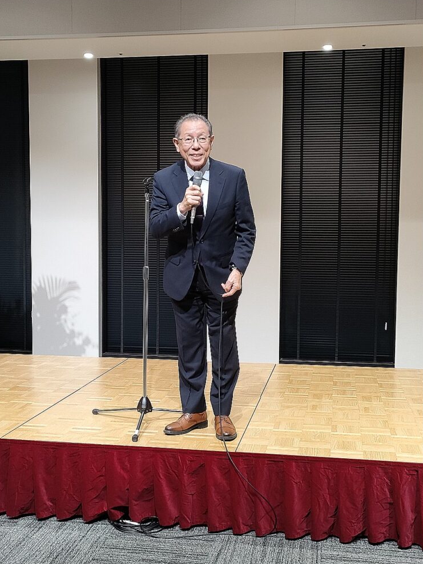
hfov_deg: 49.8
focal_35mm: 28
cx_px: 206
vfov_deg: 63.4
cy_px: 287
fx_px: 456
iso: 294
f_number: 1.7
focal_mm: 4.73
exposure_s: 1/50
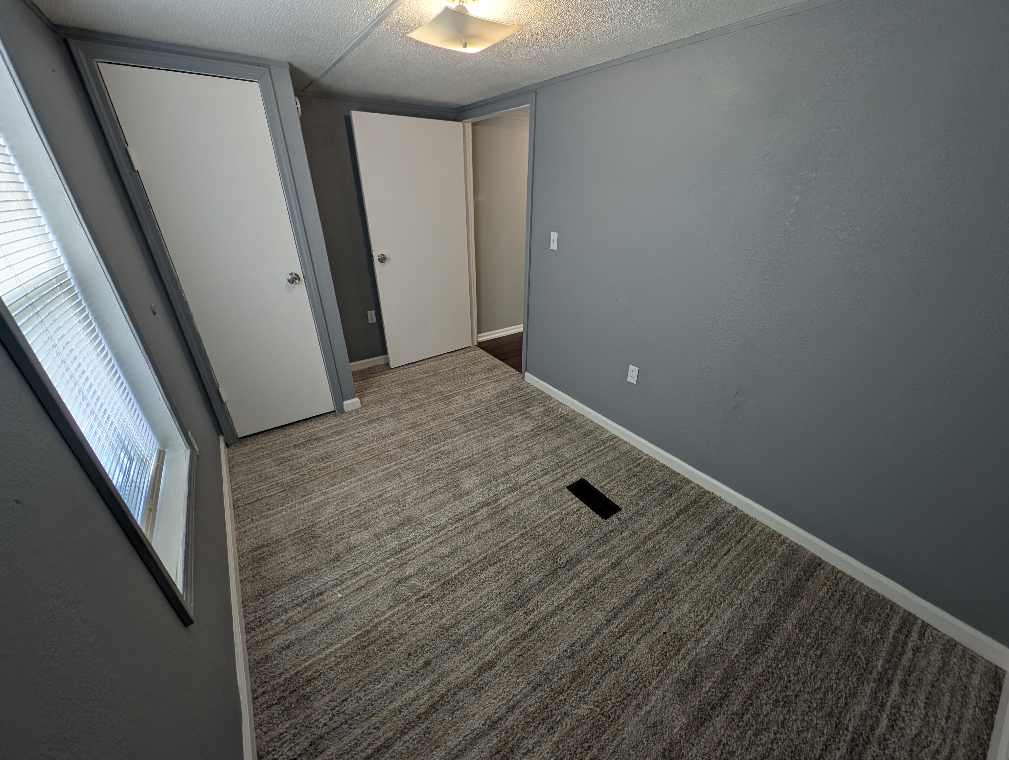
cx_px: 504
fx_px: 350
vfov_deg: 94.6
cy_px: 380
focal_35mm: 12
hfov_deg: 110.5
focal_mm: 2.23
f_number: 1.95
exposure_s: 1/120
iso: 66
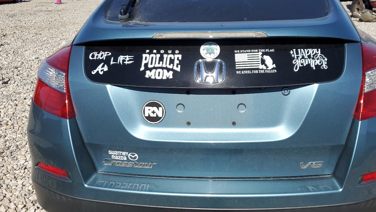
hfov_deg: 57.6
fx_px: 339
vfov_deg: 34.6
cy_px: 96
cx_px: 222
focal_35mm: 34
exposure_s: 1/5000
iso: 50
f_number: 1.5
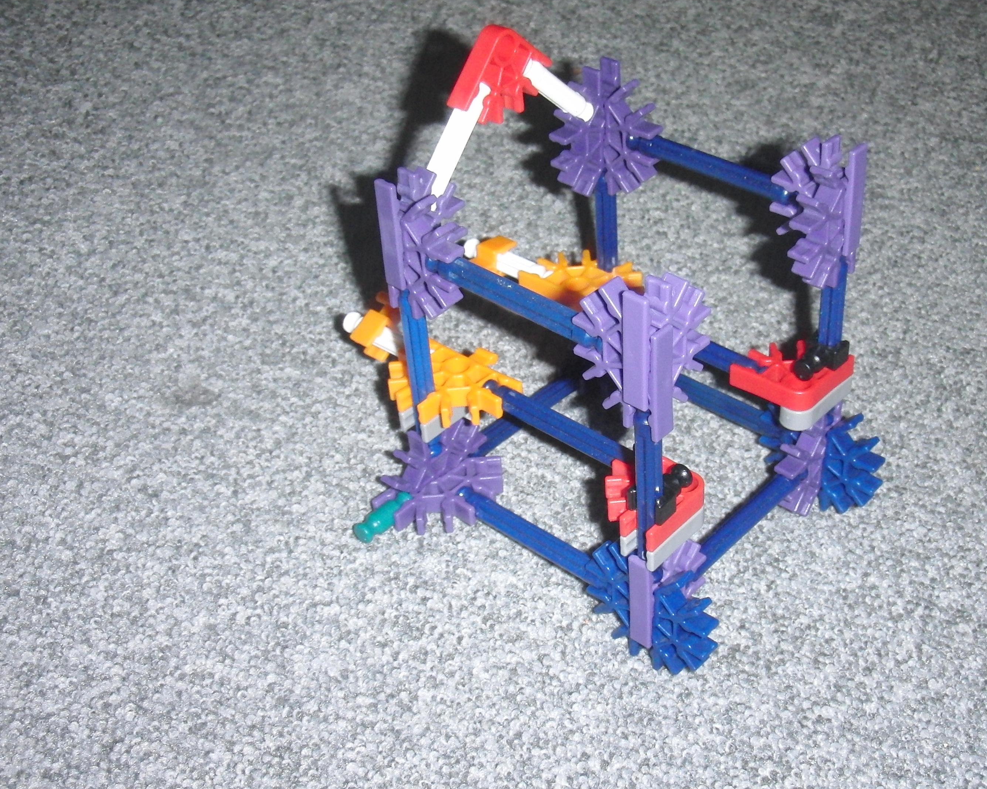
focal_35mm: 48
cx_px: 562
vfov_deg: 31.4
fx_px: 1402
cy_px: 414
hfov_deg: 38.7
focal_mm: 6.66
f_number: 3.9
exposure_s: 1/40
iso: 250
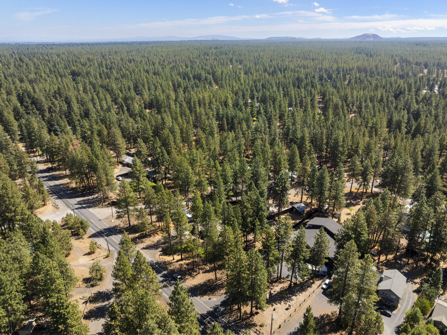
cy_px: 168
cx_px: 224
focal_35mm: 24
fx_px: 310
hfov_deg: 71.6
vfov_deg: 56.8
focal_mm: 12.29
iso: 100
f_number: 2.8
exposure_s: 1/1000
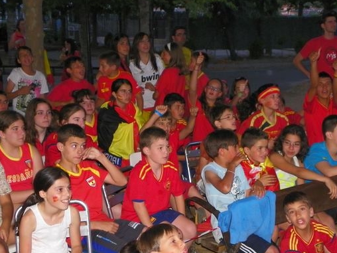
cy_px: 160
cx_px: 206
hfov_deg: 30.6
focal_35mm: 63
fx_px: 613
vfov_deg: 23.2
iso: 200
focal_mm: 7.1
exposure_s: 1/30
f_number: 3.2
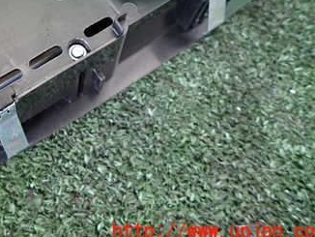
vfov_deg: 30.3
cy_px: 26
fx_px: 419
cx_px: 41
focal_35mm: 46
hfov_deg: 38.8
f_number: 2
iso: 320
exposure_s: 1/30
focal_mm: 4.5
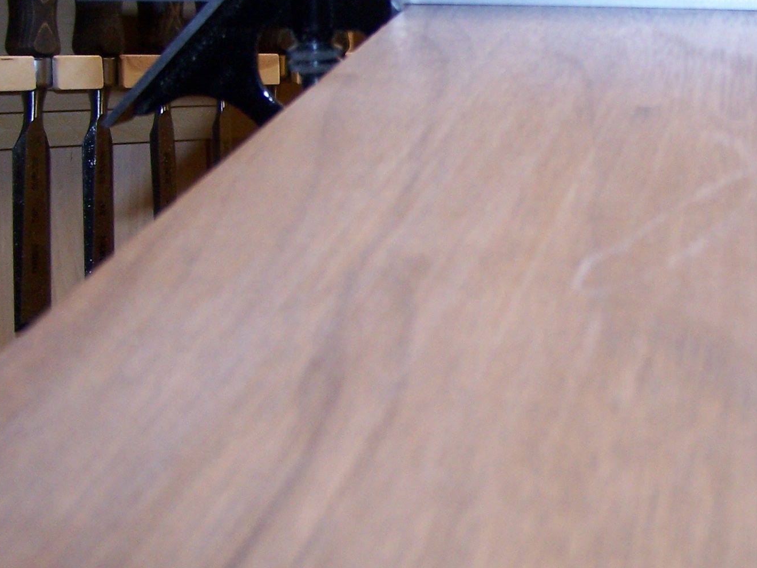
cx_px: 594
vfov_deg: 19.8
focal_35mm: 74
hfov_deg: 25.9
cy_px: 187
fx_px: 1618
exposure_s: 1/60
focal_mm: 6.3
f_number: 2.8
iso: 140
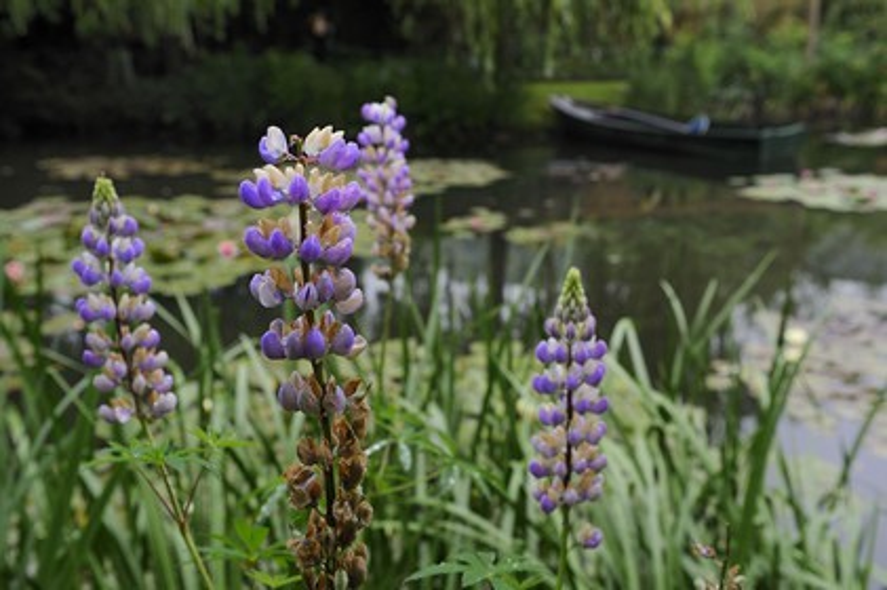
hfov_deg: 46.4
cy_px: 295
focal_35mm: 42
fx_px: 1034
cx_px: 444
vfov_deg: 31.8
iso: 800
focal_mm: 42
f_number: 6.3
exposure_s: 1/250
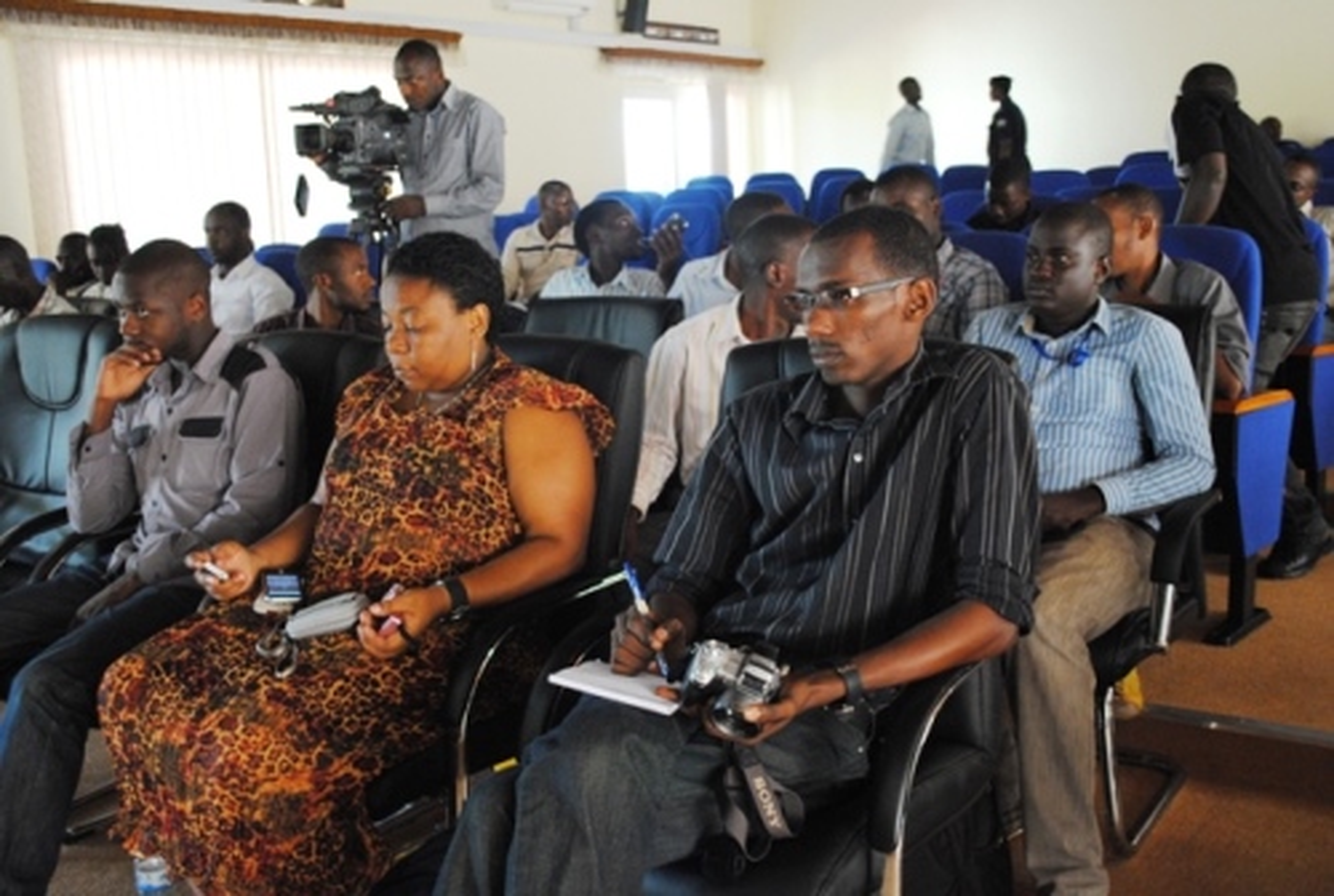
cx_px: 667
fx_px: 1449
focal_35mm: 39
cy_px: 448
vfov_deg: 34.4
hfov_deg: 49.4
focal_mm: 26
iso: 800
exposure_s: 1/30
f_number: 4.2
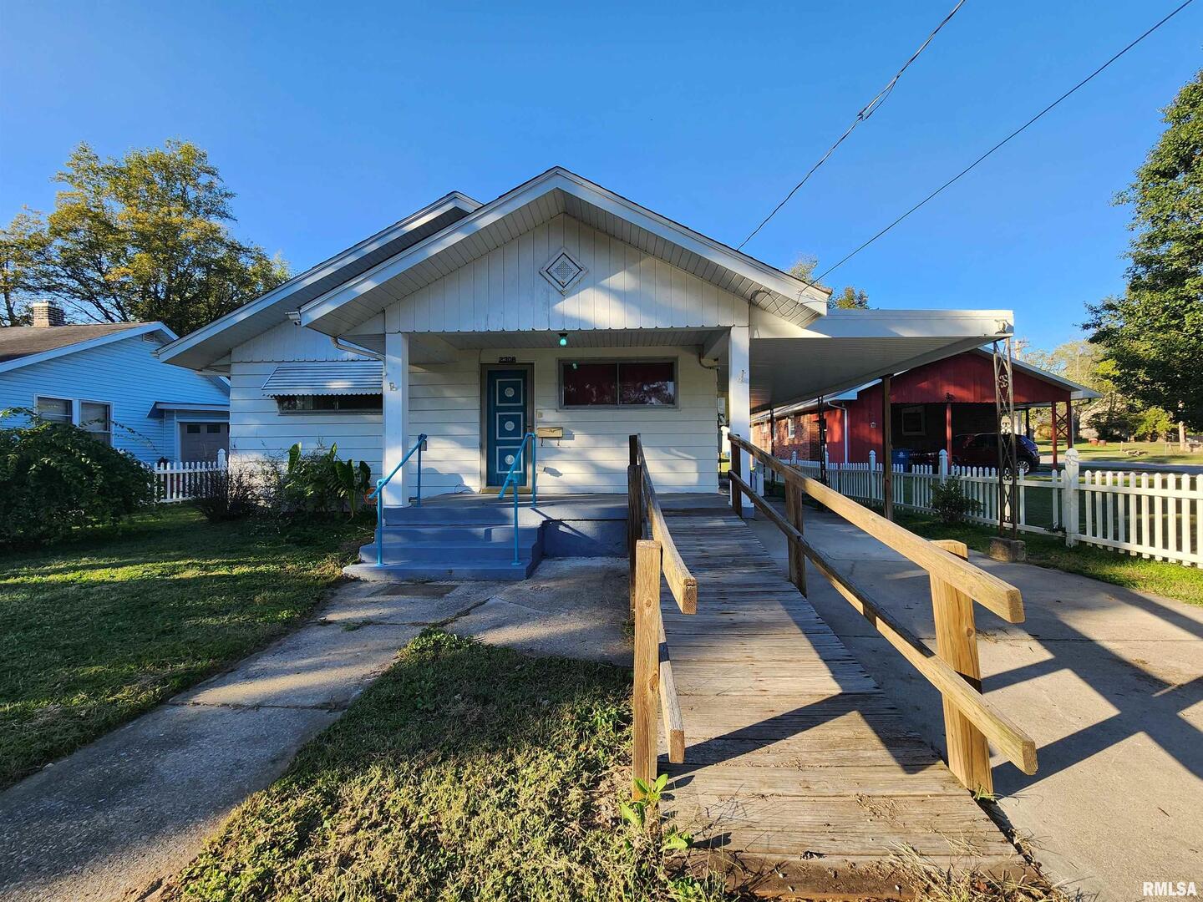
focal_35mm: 13
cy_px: 451
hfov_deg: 106.2
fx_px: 452
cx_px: 602
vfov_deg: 89.9
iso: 50
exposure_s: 1/568
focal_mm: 2.2
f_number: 2.2
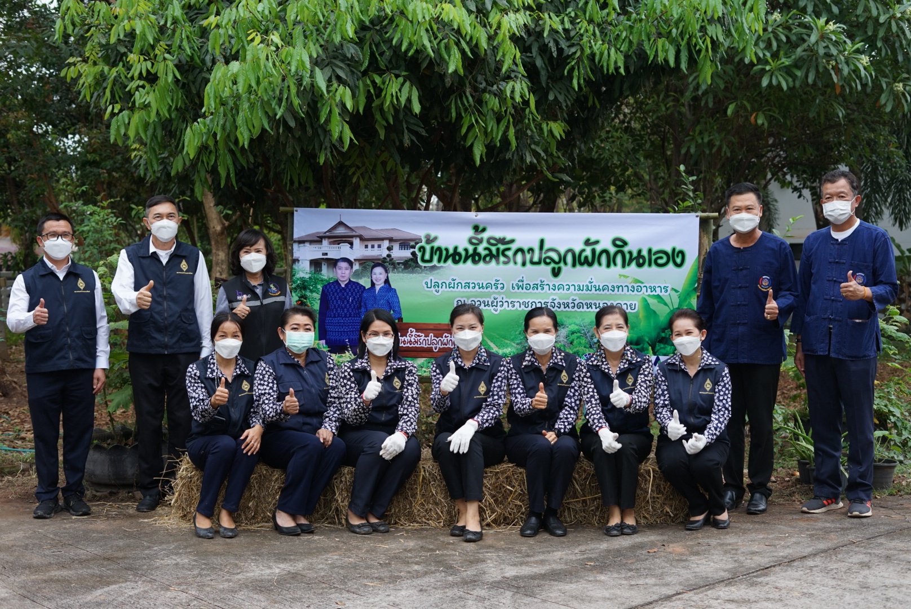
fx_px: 1266
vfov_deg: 27.0
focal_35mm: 50
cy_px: 304
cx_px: 456
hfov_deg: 39.6
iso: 200
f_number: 4
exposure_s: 1/160
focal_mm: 50
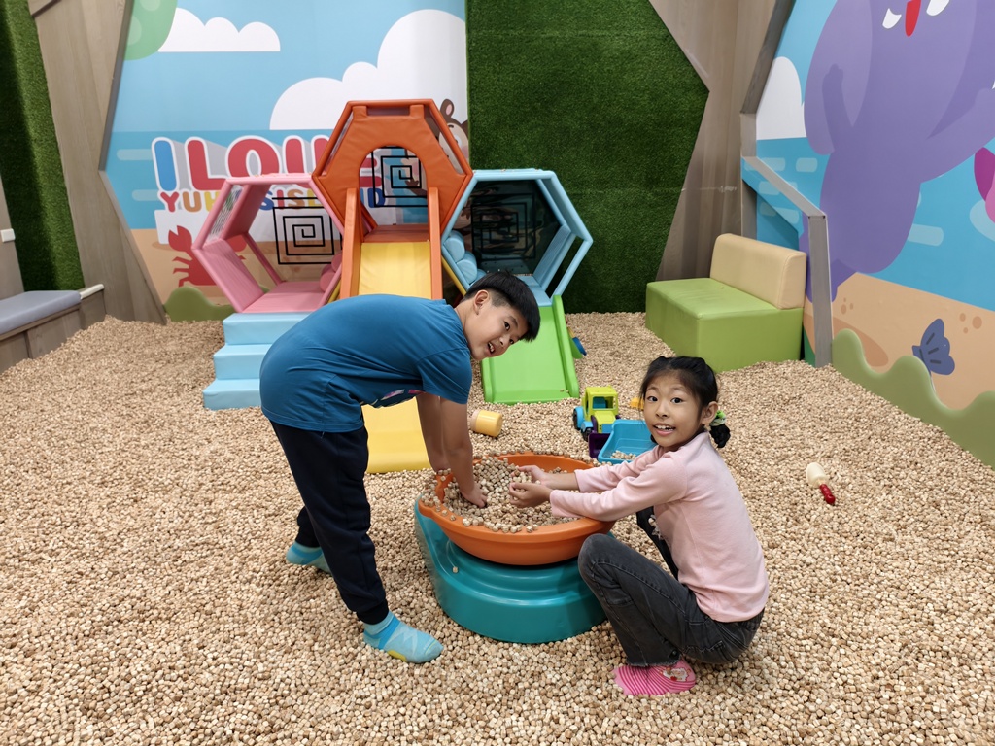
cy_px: 373
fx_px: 661
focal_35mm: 23
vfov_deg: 58.9
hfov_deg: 73.9
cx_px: 498
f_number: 1.57
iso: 439
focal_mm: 6.54
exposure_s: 1/120
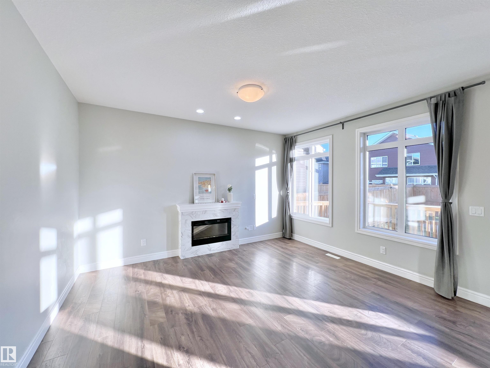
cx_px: 245
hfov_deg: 106.2
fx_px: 184
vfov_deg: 89.9
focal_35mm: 13
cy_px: 184
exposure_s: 1/184
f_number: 1.8
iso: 32
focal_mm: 1.57
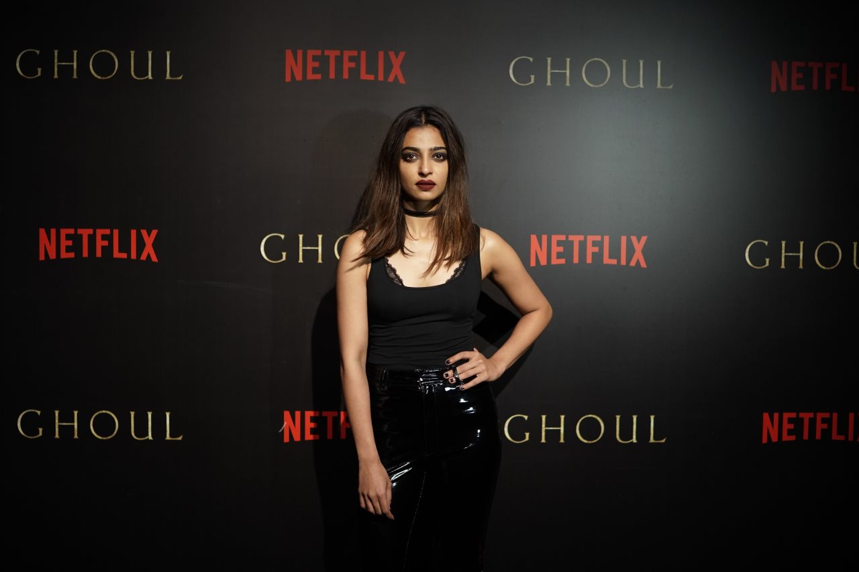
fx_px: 835
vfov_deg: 37.8
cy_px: 286
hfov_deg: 54.4
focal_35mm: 35
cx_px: 430
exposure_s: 1/640
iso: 1250
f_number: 1.4
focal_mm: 35
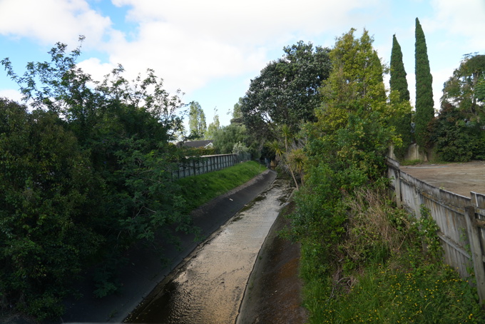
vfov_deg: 53.2
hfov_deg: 73.7
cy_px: 162
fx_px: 323
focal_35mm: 24
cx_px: 242
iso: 250
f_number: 4
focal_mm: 24
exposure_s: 1/100
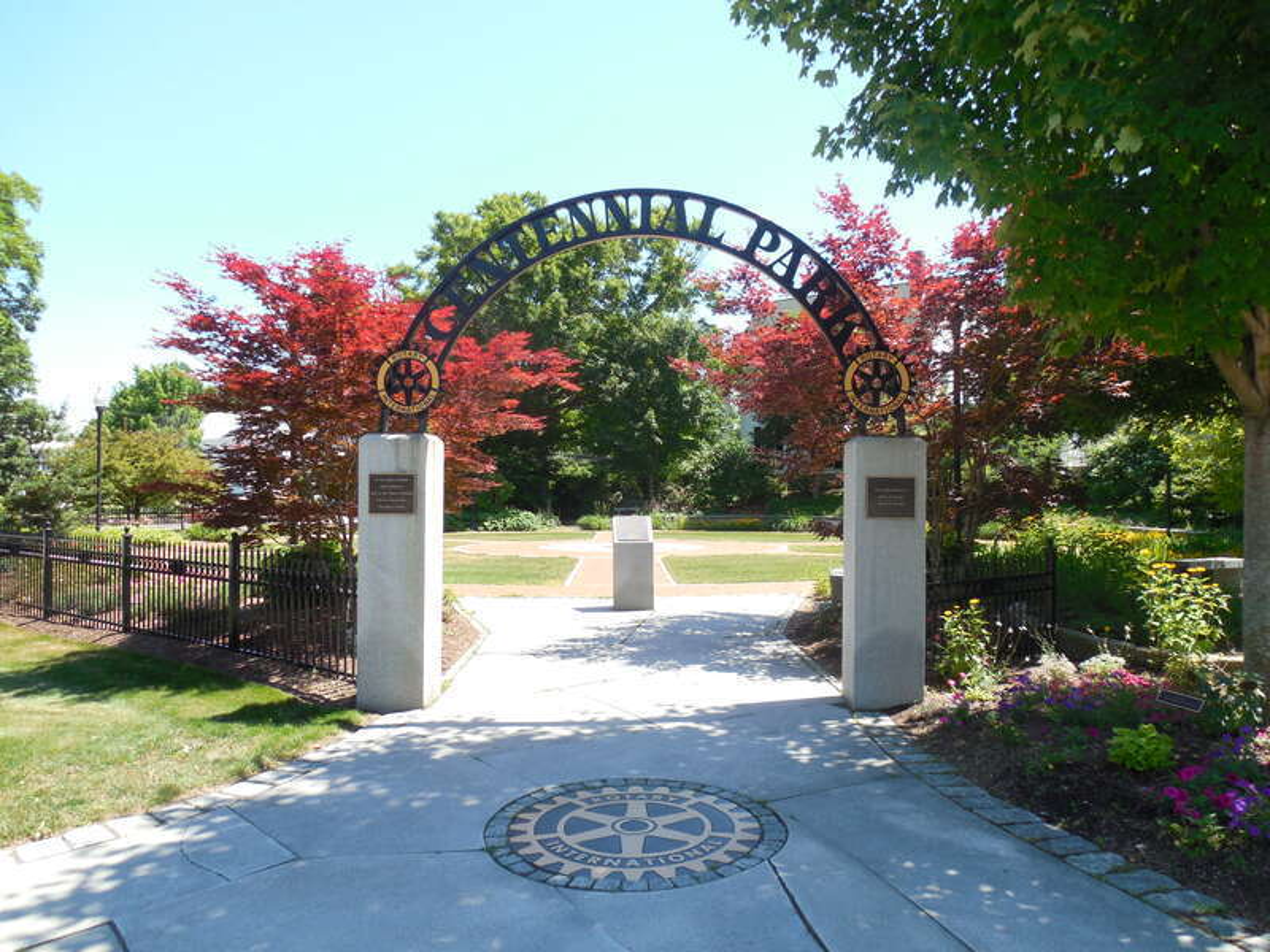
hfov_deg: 69.4
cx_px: 635
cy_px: 476
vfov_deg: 54.9
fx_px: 917
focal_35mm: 25
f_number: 3.3
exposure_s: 1/400
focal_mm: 4.5
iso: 125
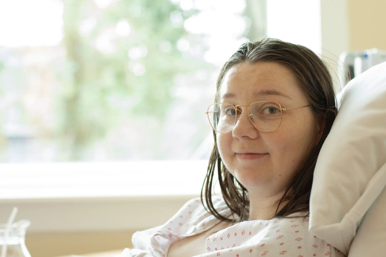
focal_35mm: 75
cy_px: 128
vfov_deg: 18.2
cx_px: 193
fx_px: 804
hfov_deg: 27.0
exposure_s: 1/125
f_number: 2.8
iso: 3200
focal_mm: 50
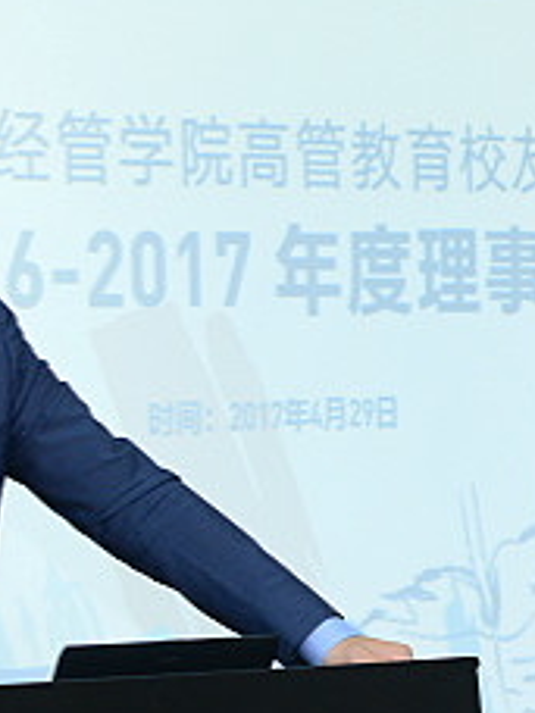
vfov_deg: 10.2
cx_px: -72
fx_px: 3998
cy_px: 427
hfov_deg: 7.6
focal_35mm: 194
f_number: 5
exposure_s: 1/125
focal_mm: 92
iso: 1600
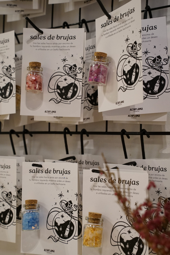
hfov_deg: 21.9
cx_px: 85
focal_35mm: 62
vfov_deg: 32.4
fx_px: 439
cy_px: 128
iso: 3200
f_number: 10
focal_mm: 62
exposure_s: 1/60
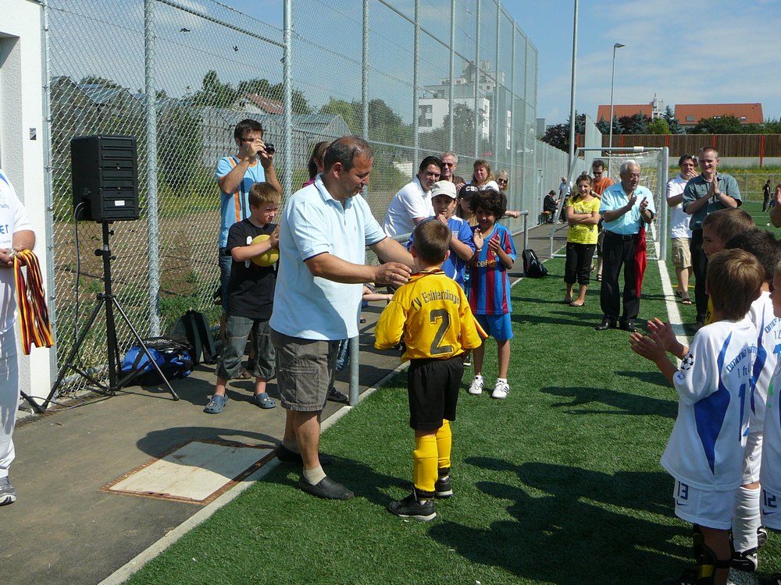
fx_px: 790
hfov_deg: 52.6
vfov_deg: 40.7
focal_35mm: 35
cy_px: 292
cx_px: 390
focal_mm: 5.2
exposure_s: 1/500
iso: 80
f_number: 5
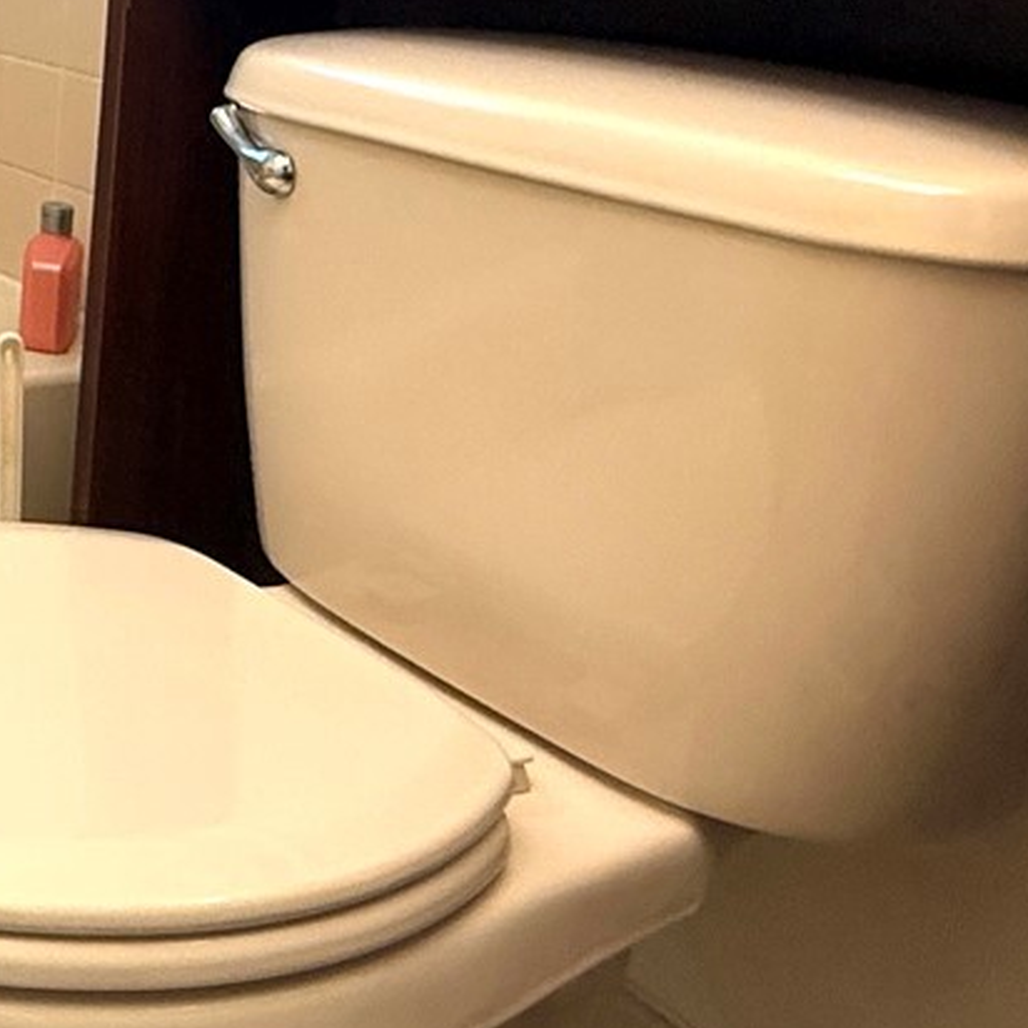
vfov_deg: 33.0
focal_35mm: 48
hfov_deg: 23.9
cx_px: -674
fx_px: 1613
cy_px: 45
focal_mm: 2.22
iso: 200
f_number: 2.2
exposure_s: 1/120
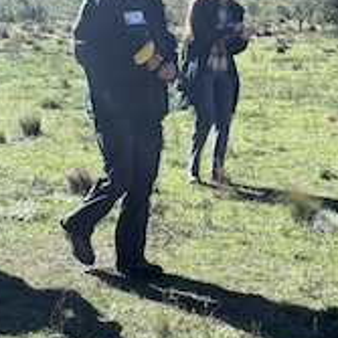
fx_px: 608
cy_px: 180
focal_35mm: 55
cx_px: 243
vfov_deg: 31.1
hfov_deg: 30.7
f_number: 1.6
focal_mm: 5.96
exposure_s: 1/1876
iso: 50
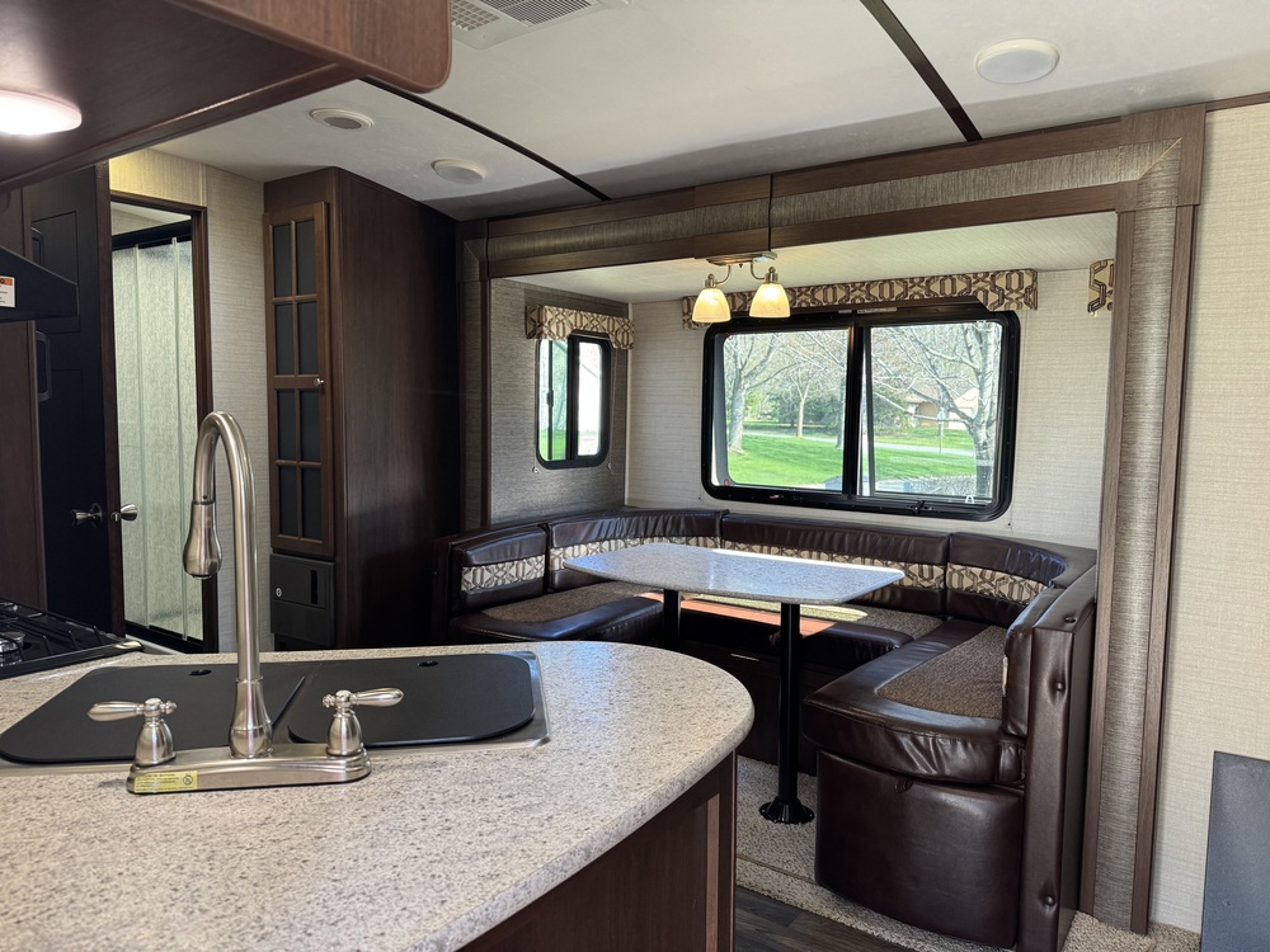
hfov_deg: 71.6
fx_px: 881
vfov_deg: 56.8
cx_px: 635
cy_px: 476
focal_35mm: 24
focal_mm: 6.76
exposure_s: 1/101
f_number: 1.78
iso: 200
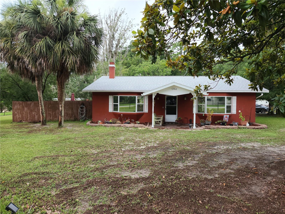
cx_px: 142
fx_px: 189
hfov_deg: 73.9
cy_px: 107
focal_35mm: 23
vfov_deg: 58.9
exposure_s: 1/364
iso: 20
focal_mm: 5.4
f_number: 1.8
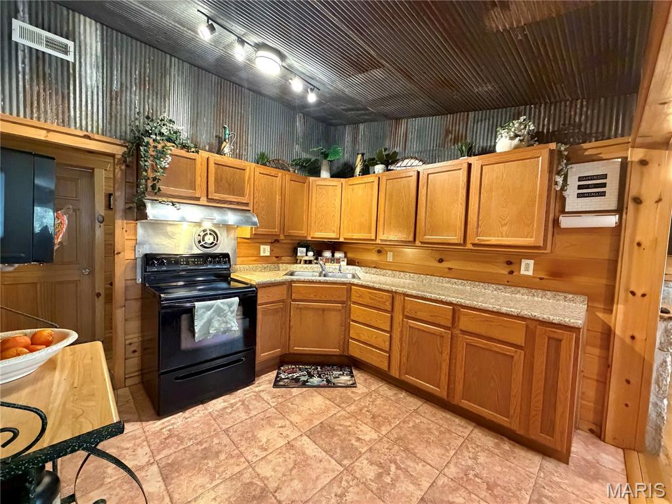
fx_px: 272
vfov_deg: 85.7
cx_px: 336
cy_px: 252
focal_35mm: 14
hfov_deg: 102.1
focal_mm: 2.22
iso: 800
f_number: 2.2
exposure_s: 1/60
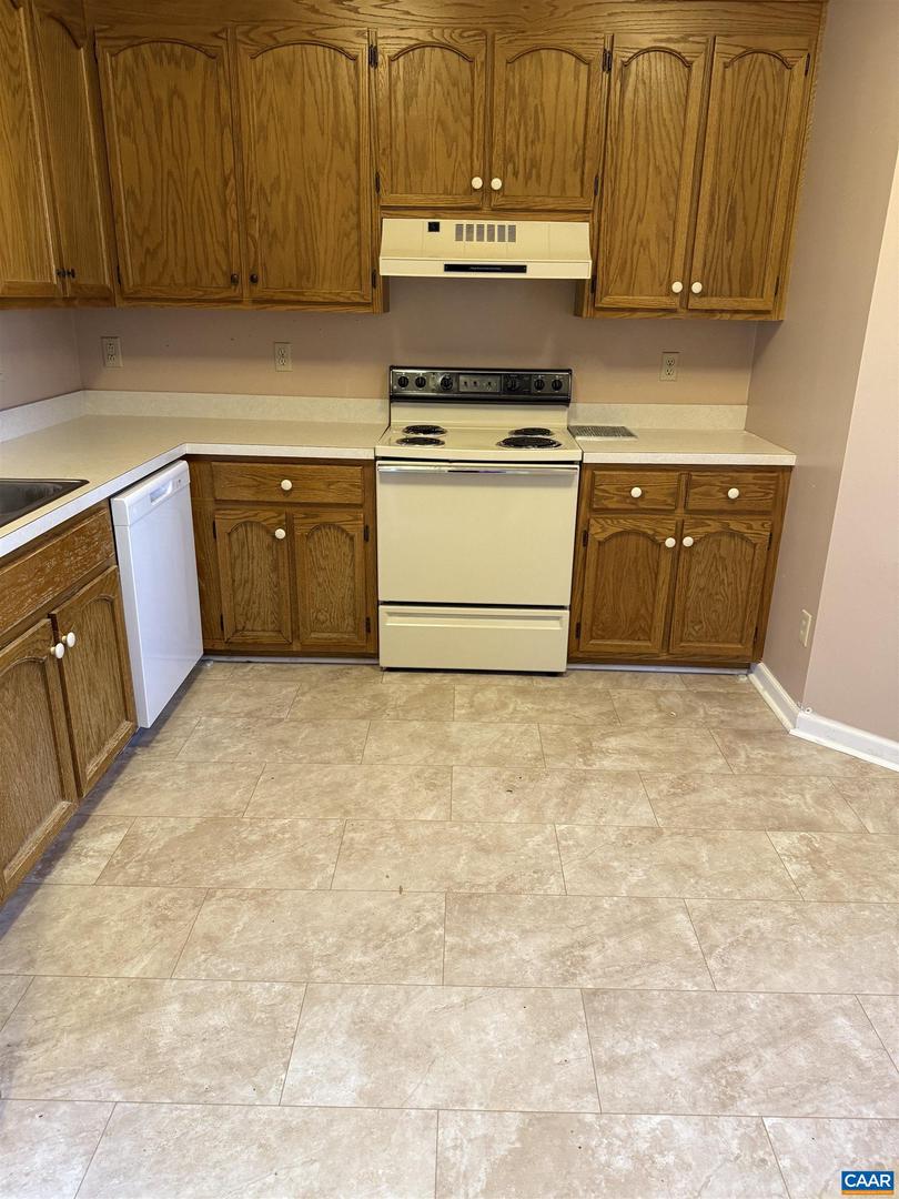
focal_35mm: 24
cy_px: 600
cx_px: 450
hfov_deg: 56.8
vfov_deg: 71.6
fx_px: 831
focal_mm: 6.76
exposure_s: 1/60
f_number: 1.78
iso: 320
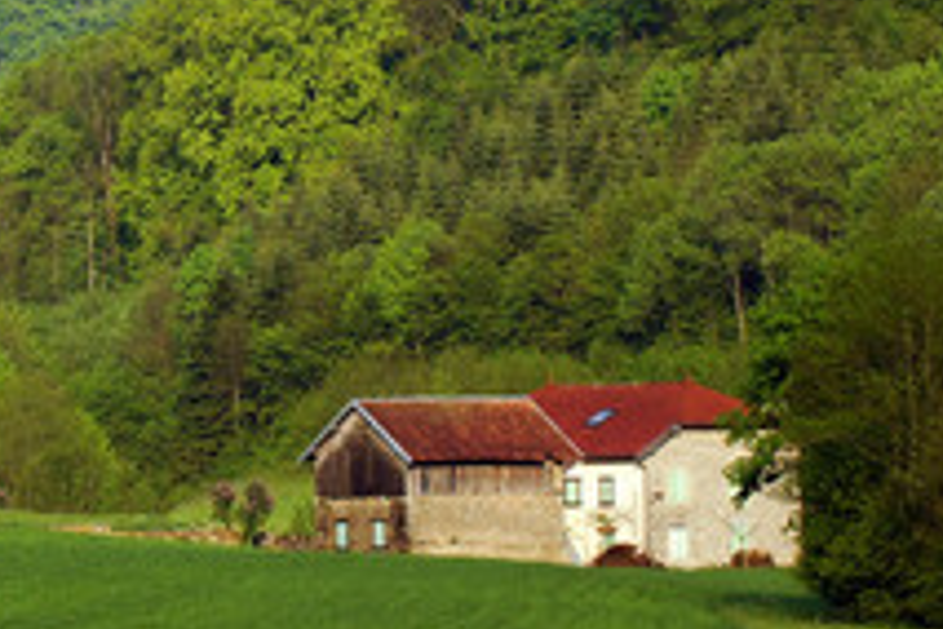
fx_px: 9324
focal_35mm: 356
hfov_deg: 5.8
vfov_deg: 3.9
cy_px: 53
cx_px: 122
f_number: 6.3
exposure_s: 1/250
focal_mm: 120
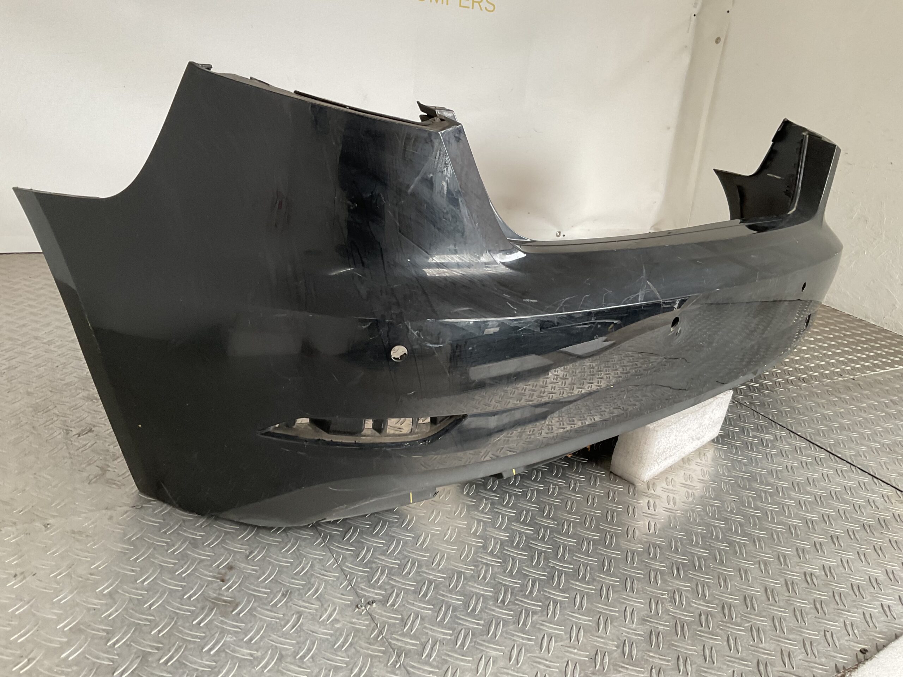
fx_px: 756
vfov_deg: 48.2
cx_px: 452
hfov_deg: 61.7
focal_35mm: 29
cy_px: 338
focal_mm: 3
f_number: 1.8
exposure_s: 1/100
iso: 64
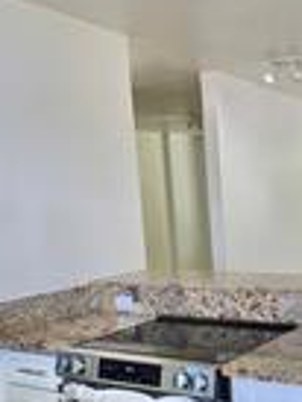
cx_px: 293
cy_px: 293
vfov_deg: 38.1
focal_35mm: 49
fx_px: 569
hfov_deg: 28.1
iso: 64
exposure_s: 1/120
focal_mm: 2.22
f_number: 2.2
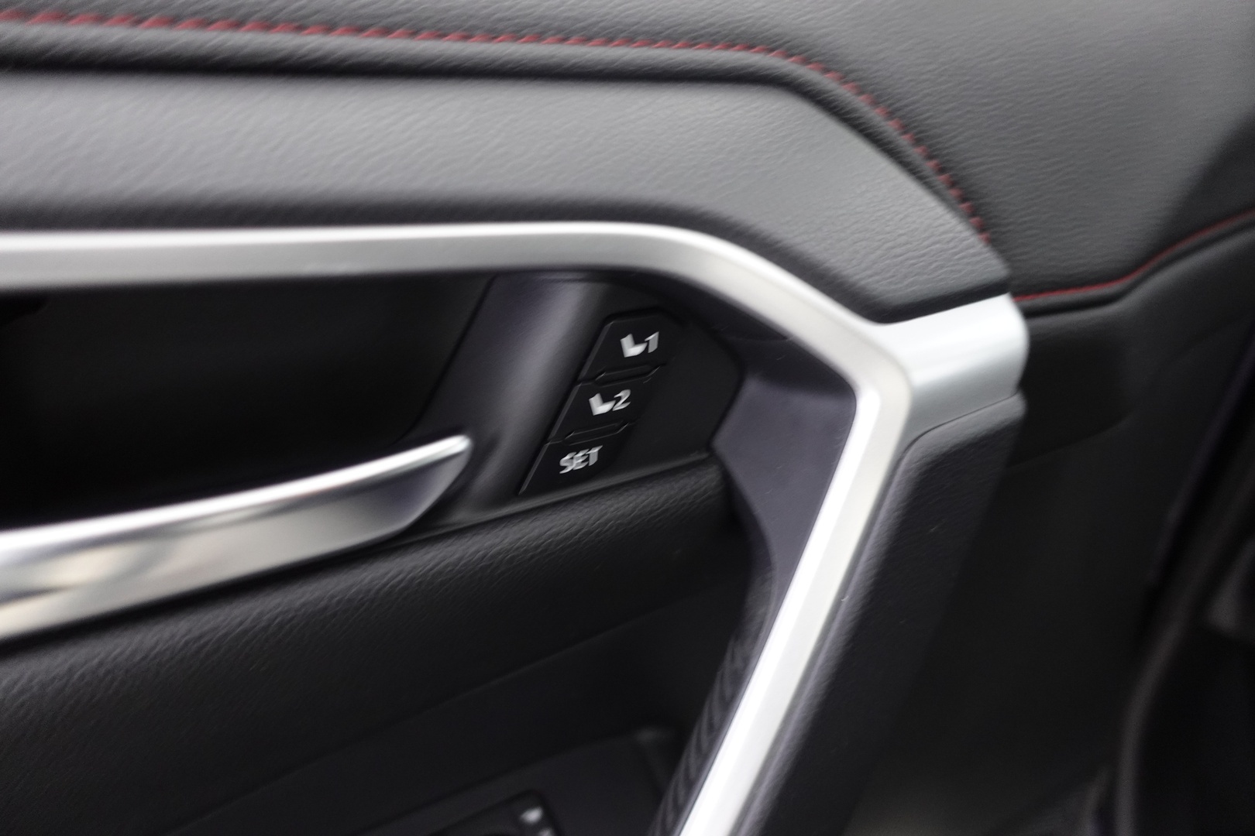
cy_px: 418
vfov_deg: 53.1
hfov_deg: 73.7
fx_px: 837
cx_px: 628
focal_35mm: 24
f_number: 1.8
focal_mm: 9.4
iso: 800
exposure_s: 1/15
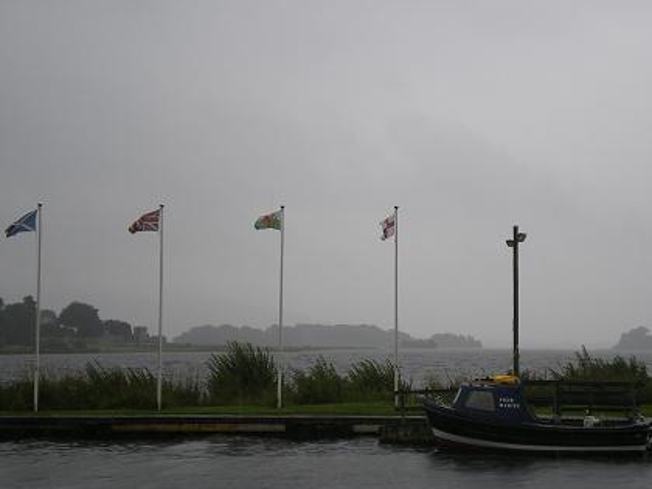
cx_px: 397
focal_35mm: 78
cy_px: 216
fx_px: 1469
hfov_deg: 25.0
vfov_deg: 18.9
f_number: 4.2
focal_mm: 10.3
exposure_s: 1/160
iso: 64
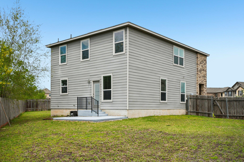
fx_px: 244
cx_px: 122
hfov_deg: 53.1
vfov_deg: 36.9
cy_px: 81
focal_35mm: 36
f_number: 8
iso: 400
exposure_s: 1/2000
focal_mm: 24
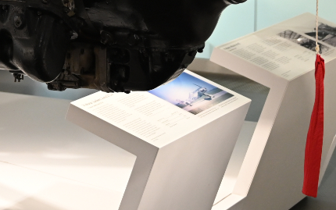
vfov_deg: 9.1
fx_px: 1301
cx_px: -66
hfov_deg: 14.3
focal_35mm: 142
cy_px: -74
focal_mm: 39
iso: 1400
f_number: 4
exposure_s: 1/125
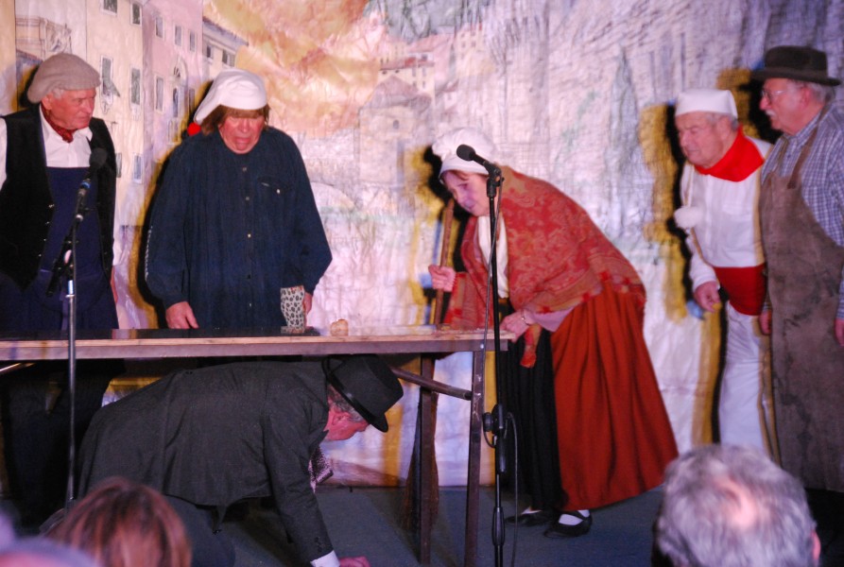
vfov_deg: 11.2
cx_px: 422
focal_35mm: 123
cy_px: 284
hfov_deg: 16.6
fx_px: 2890
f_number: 5.3
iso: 1600
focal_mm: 82
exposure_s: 1/50
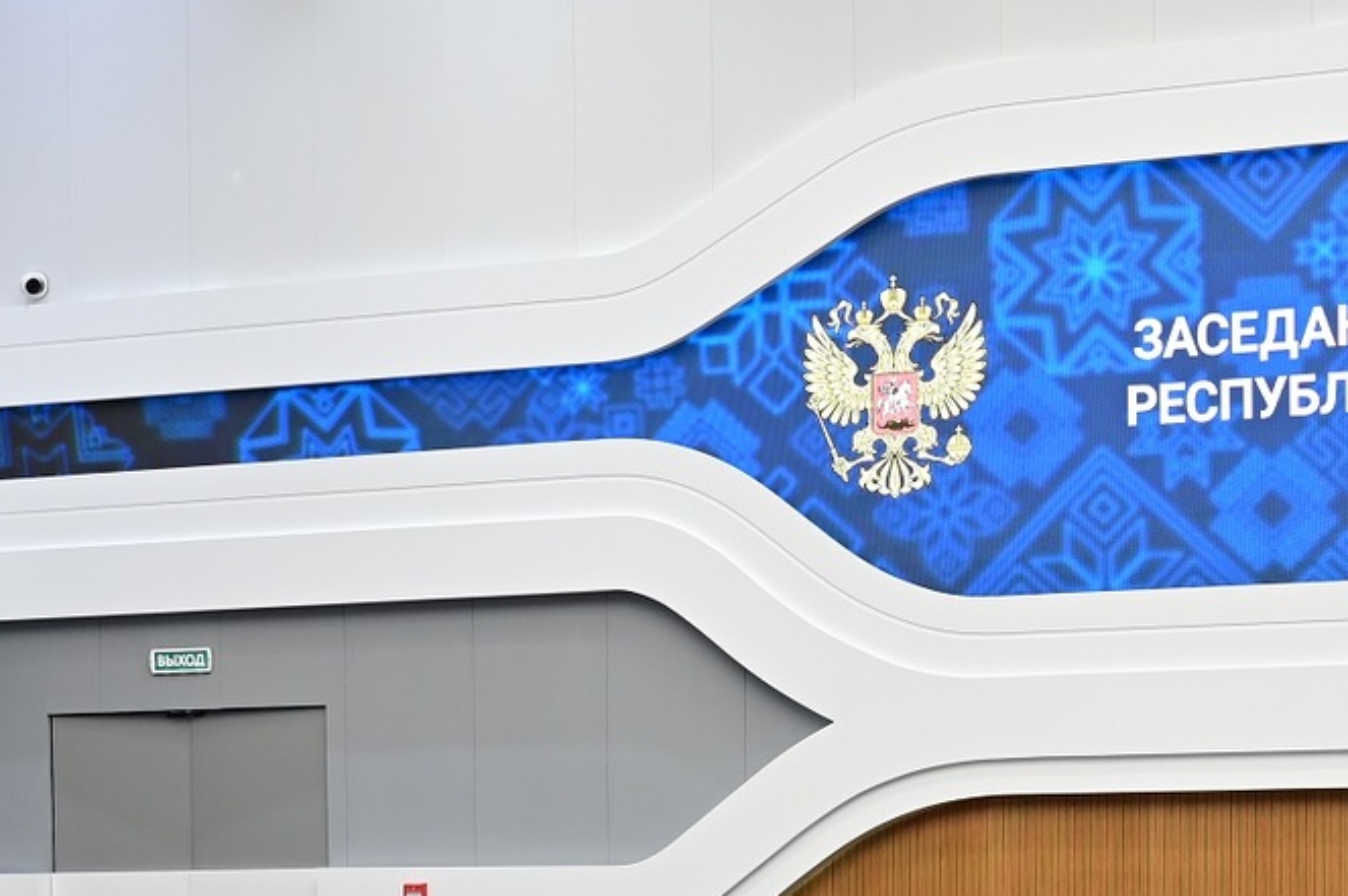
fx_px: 3704
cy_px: 1007
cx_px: 783
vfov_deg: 13.5
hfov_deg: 20.6
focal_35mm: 99
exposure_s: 1/125
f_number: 4
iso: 800
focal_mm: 41
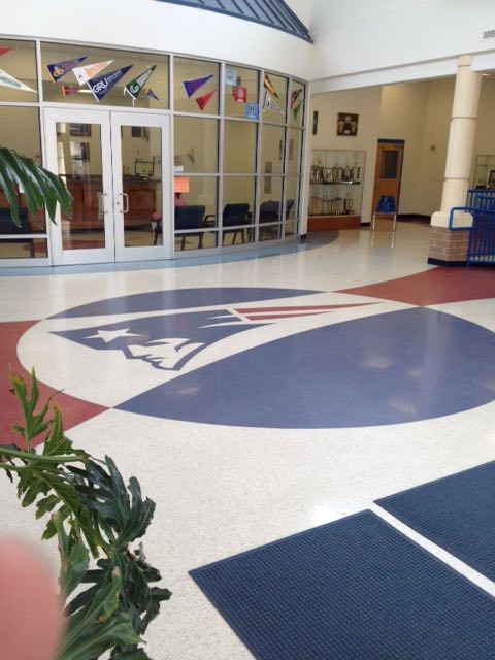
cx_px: 248
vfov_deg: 52.6
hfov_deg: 40.7
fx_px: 667
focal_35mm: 35
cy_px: 330
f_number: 2.4
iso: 80
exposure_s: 1/120
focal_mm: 4.28
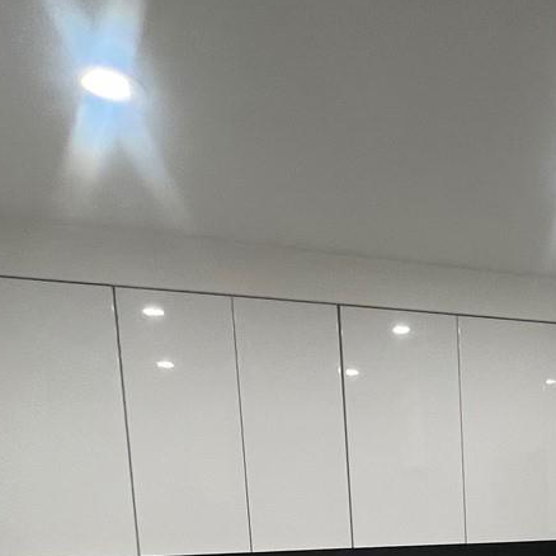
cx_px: 600
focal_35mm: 42
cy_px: 614
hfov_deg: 34.9
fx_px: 763
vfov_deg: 34.5
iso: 250
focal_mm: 1.57
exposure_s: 1/120
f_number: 1.8
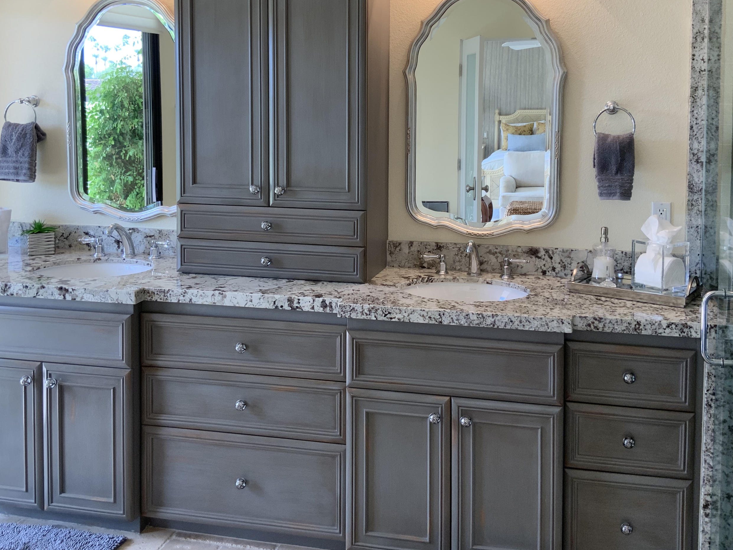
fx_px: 741
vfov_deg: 40.6
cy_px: 226
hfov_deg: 52.5
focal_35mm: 35
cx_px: 320
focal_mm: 3
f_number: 1.8
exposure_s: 1/120
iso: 50
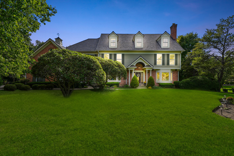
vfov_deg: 67.5
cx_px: 117
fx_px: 117
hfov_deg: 90.0
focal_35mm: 18
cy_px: 78
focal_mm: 18
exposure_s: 1/125
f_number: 8
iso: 80
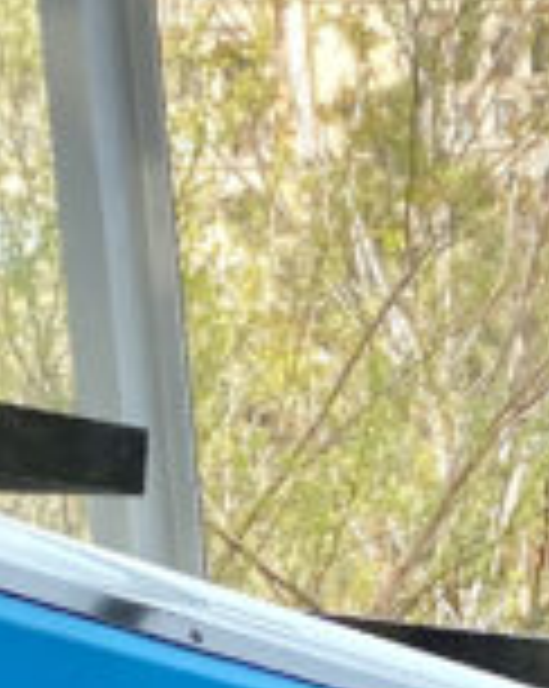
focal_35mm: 170
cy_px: 895
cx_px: 572
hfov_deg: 9.0
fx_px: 3460
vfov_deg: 11.1
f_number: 1.8
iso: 32
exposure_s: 1/1135
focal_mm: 4.25
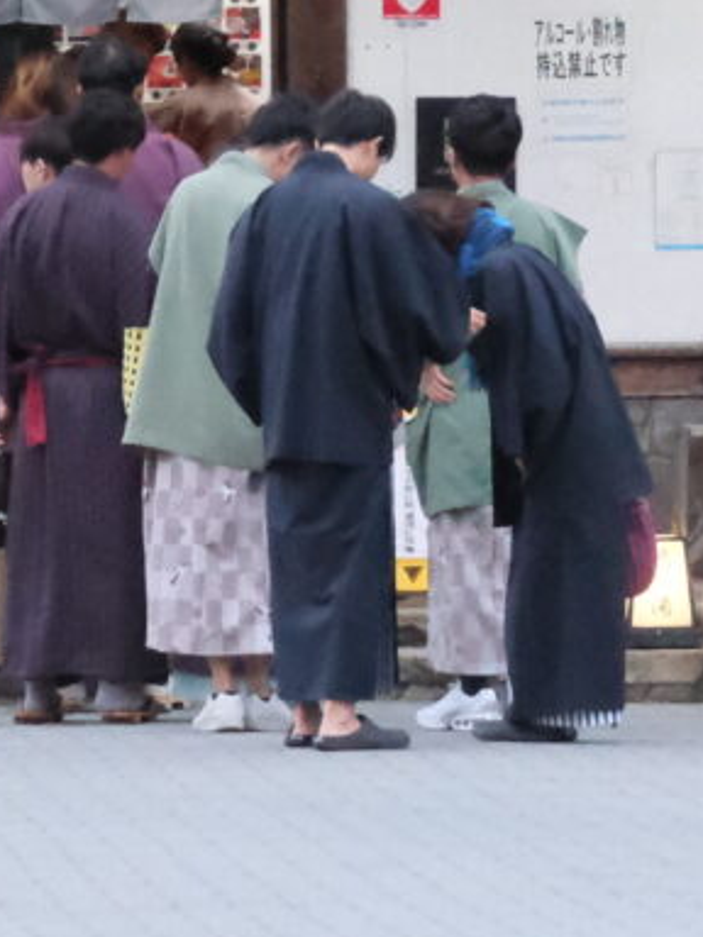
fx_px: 12321
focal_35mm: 455
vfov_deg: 4.3
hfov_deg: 3.3
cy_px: -477
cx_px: 671
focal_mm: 47.2
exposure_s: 1/280
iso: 10000
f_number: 4.7
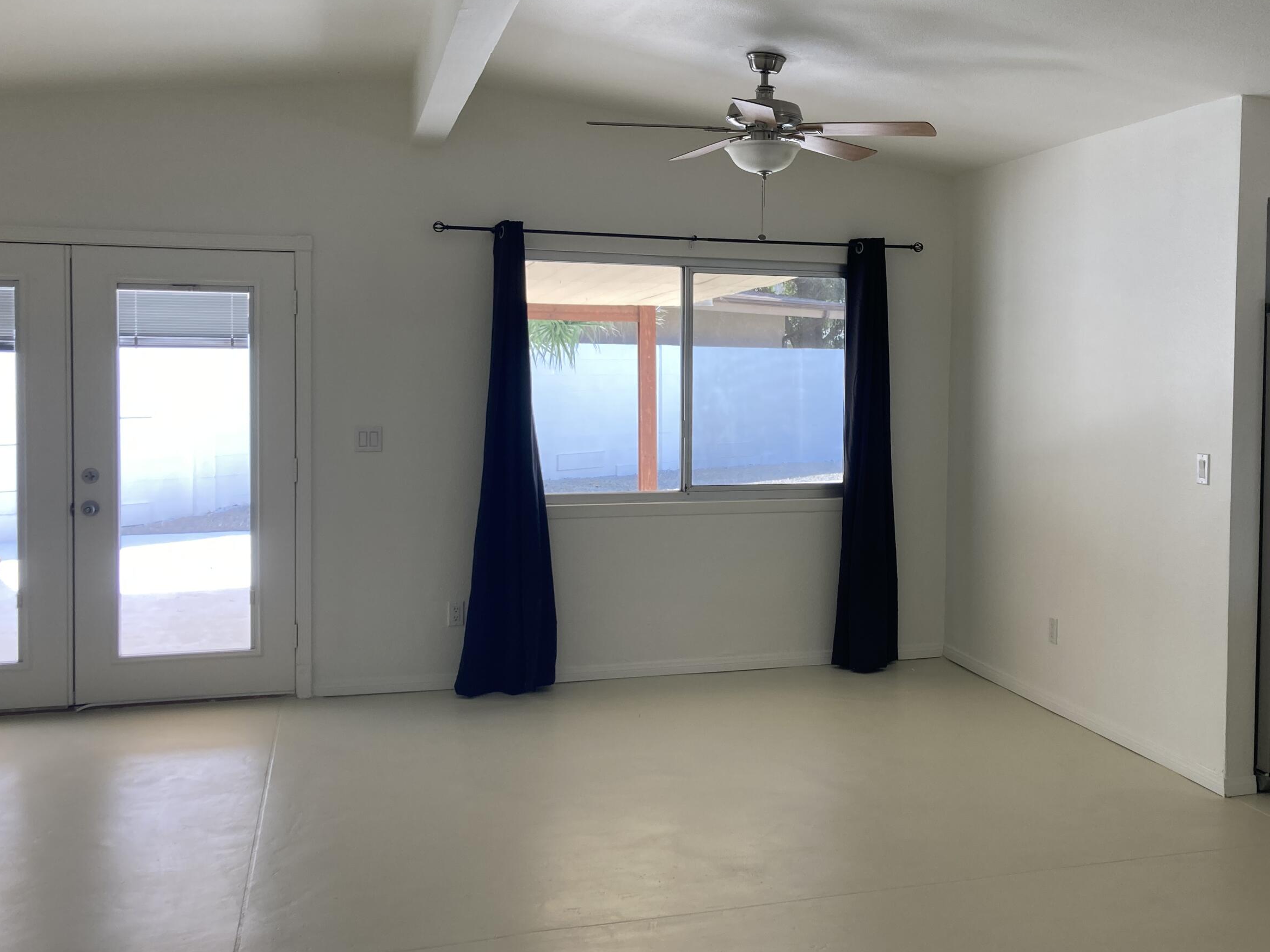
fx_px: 1321
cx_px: 788
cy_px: 413
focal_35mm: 36
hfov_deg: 50.9
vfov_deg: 39.6
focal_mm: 3.99
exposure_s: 1/120
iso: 25
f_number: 1.8
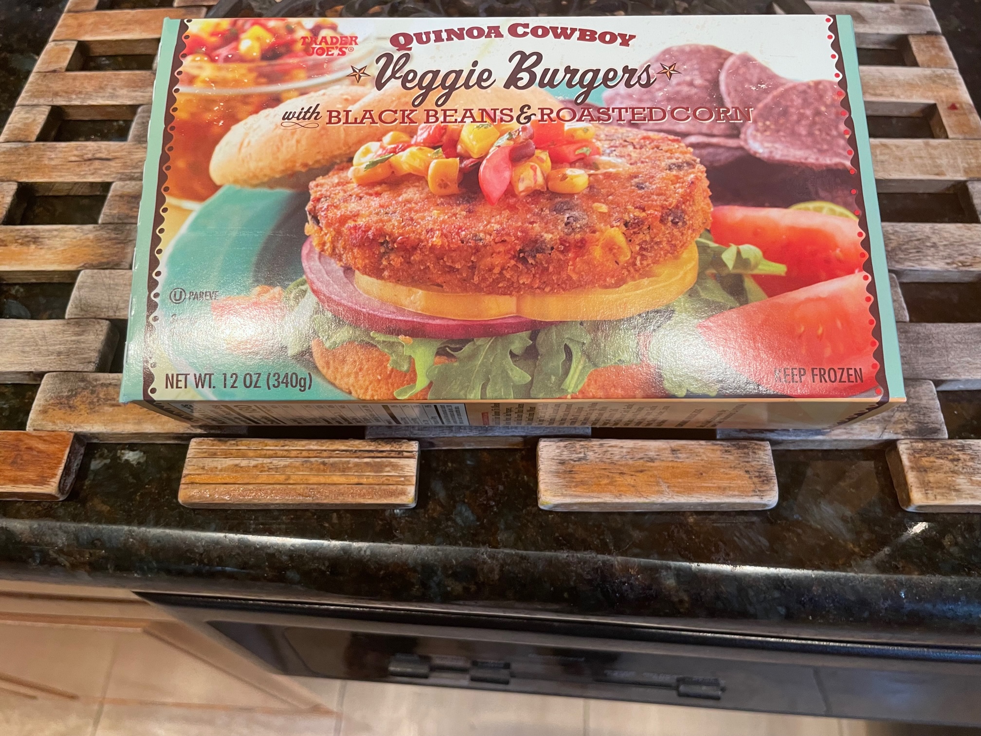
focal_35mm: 26
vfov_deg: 53.1
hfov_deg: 67.3
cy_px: 368
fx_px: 737
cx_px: 490
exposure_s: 1/60
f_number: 1.6
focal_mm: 4.2
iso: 100
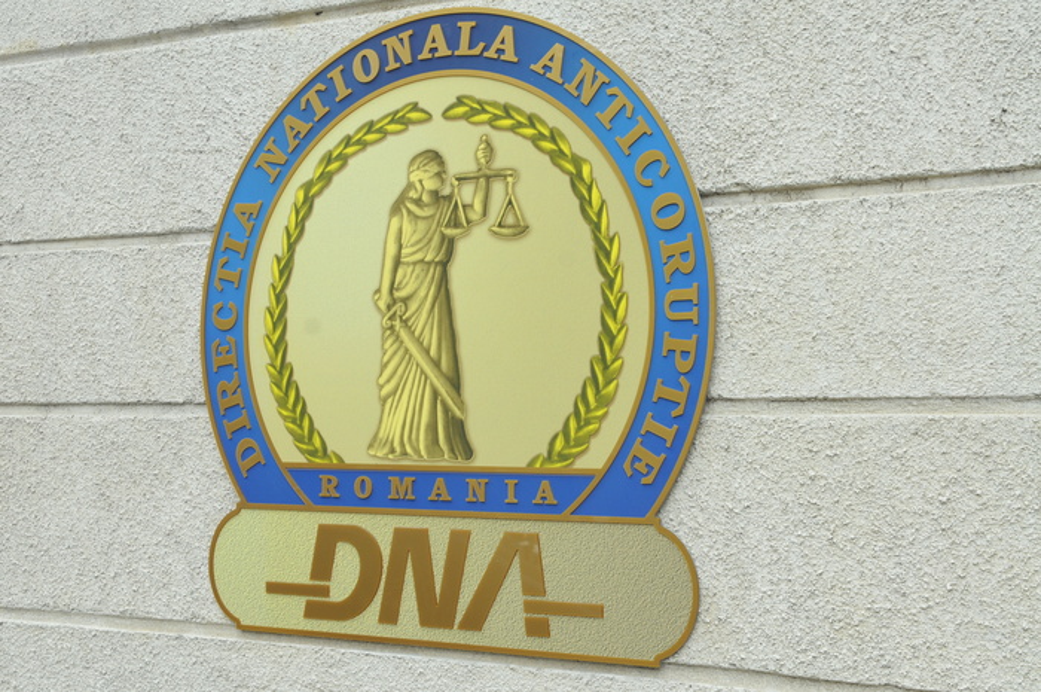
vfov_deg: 22.6
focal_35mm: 60
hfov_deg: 33.4
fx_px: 1733
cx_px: 520
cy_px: 346
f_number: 9
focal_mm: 40
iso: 400
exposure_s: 1/125
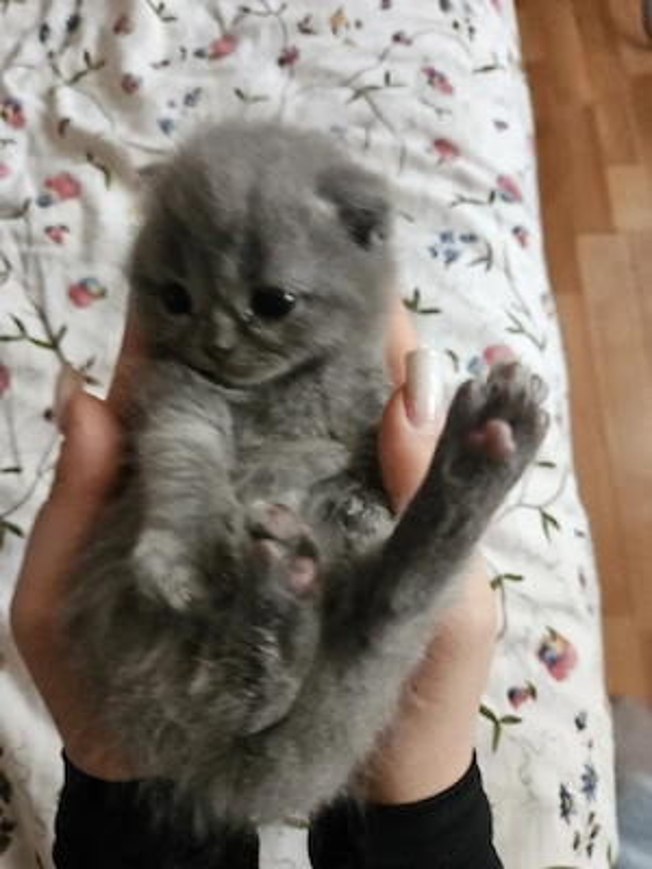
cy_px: 434
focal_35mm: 23
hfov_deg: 58.9
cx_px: 326
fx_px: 578
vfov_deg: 73.9
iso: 640
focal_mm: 5.4
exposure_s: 1/50
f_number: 1.8
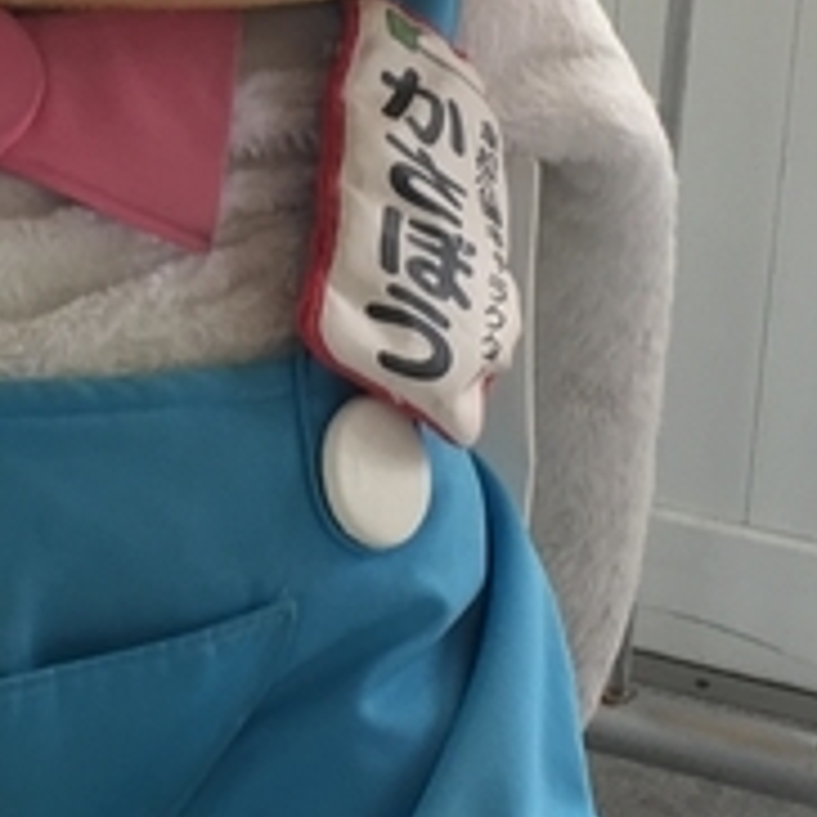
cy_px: 153
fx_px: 3845
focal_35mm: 144
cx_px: 0
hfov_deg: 12.0
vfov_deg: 12.1
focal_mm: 4.15
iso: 32
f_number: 2.2
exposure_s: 1/60
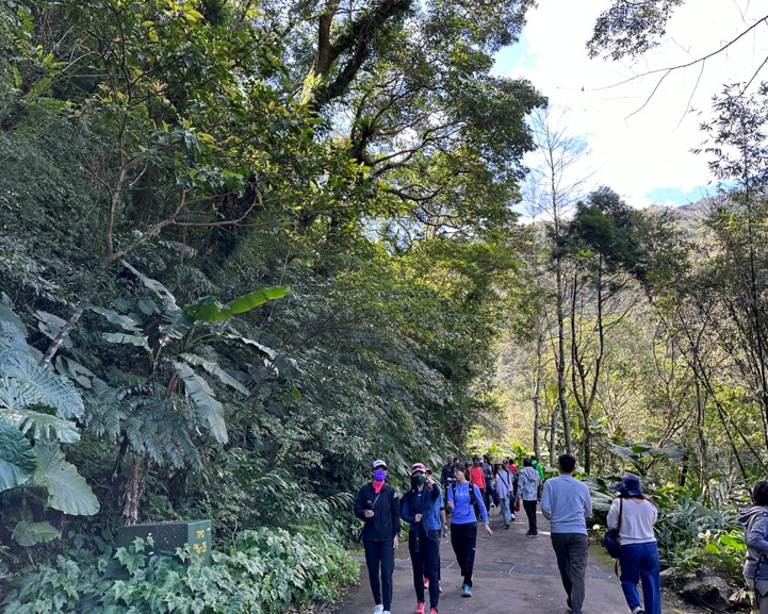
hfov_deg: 66.0
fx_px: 591
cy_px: 304
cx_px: 366
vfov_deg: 54.9
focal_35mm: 26
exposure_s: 1/323
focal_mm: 6.86
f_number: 1.78
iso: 80
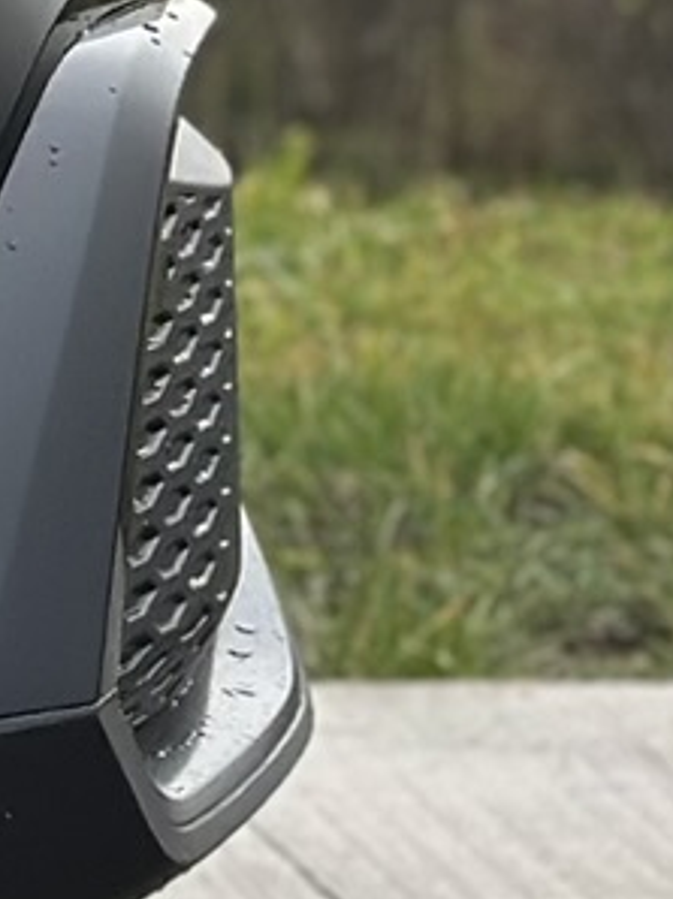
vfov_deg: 5.9
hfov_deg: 4.3
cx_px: -1458
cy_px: -443
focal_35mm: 330
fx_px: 8567
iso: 80
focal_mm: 6.86
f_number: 1.78
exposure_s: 1/424
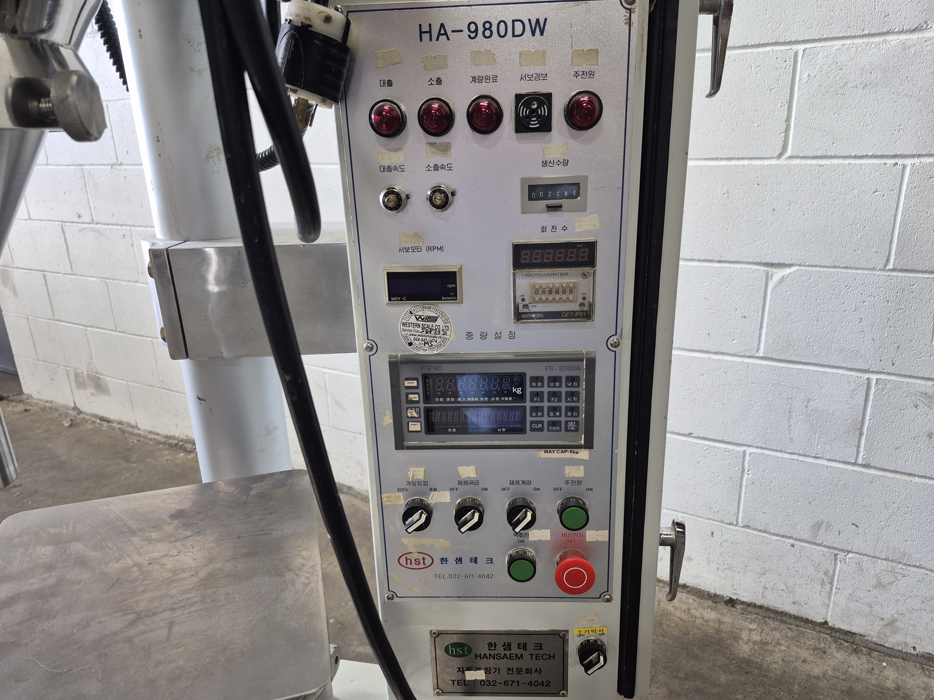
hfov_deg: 73.9
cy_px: 350
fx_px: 621
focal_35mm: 23
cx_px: 467
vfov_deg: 58.9
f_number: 1.8
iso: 250
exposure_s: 1/120
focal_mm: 5.4
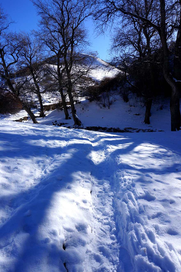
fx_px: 181
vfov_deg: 73.8
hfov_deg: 53.0
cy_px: 136
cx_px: 90
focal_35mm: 24
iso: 100
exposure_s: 1/125
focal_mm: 16
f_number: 13
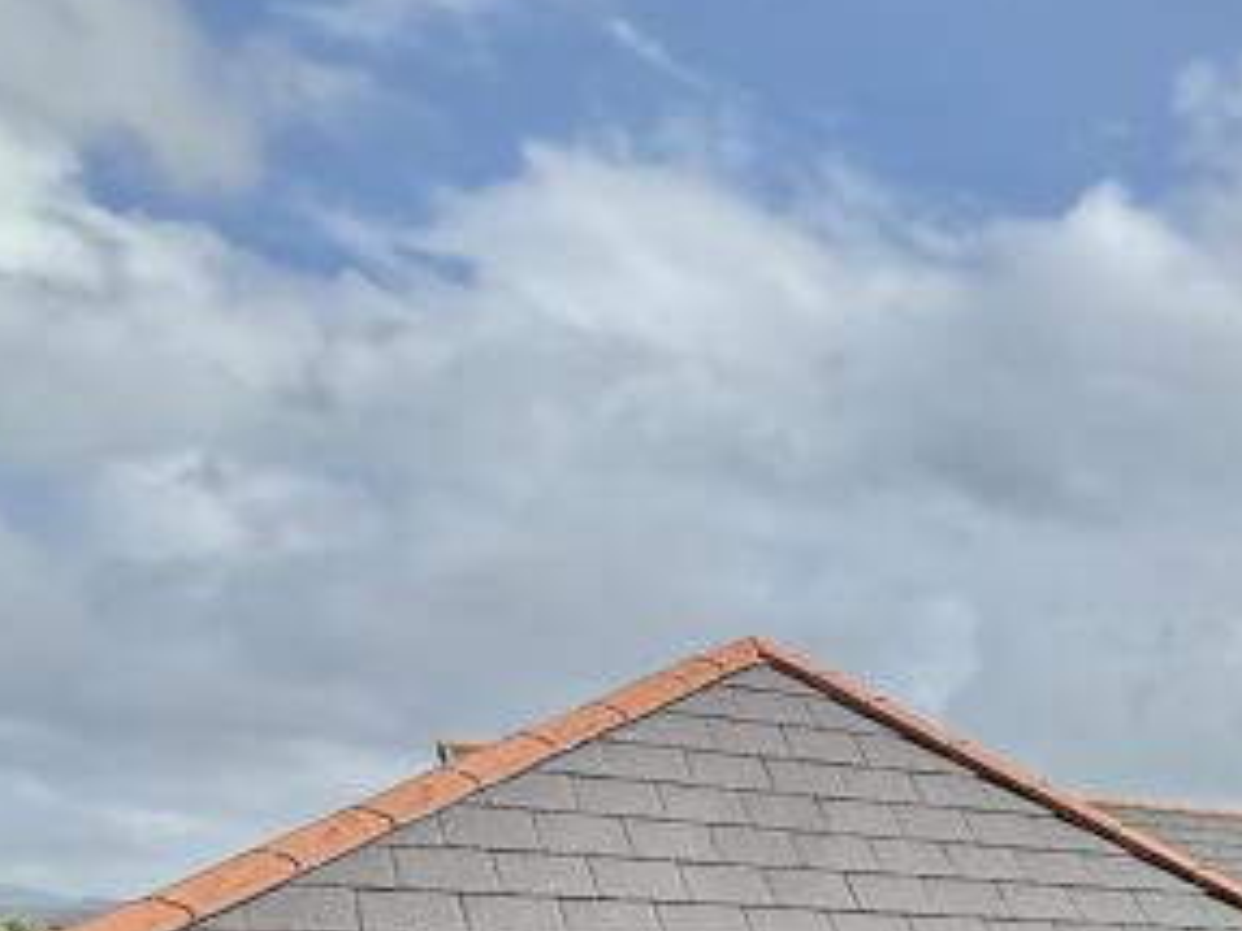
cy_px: 1225
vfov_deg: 25.0
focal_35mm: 50
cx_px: 2090
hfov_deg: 24.1
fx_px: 1793
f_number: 2.2
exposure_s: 1/694
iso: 64
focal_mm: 2.22
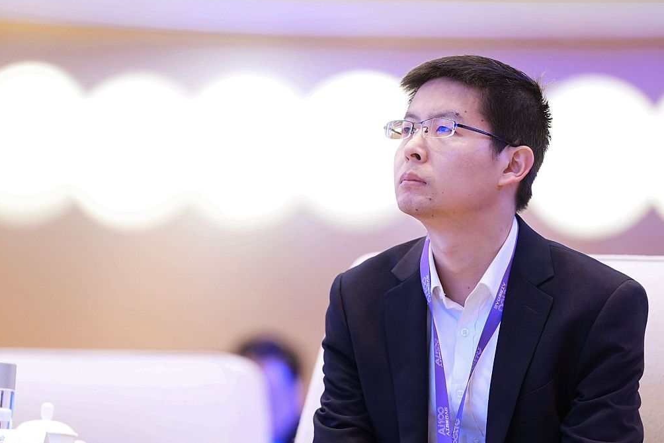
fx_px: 2821
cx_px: 336
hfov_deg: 13.4
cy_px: 218
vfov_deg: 9.0
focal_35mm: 153
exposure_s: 1/400
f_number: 2
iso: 1250
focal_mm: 150
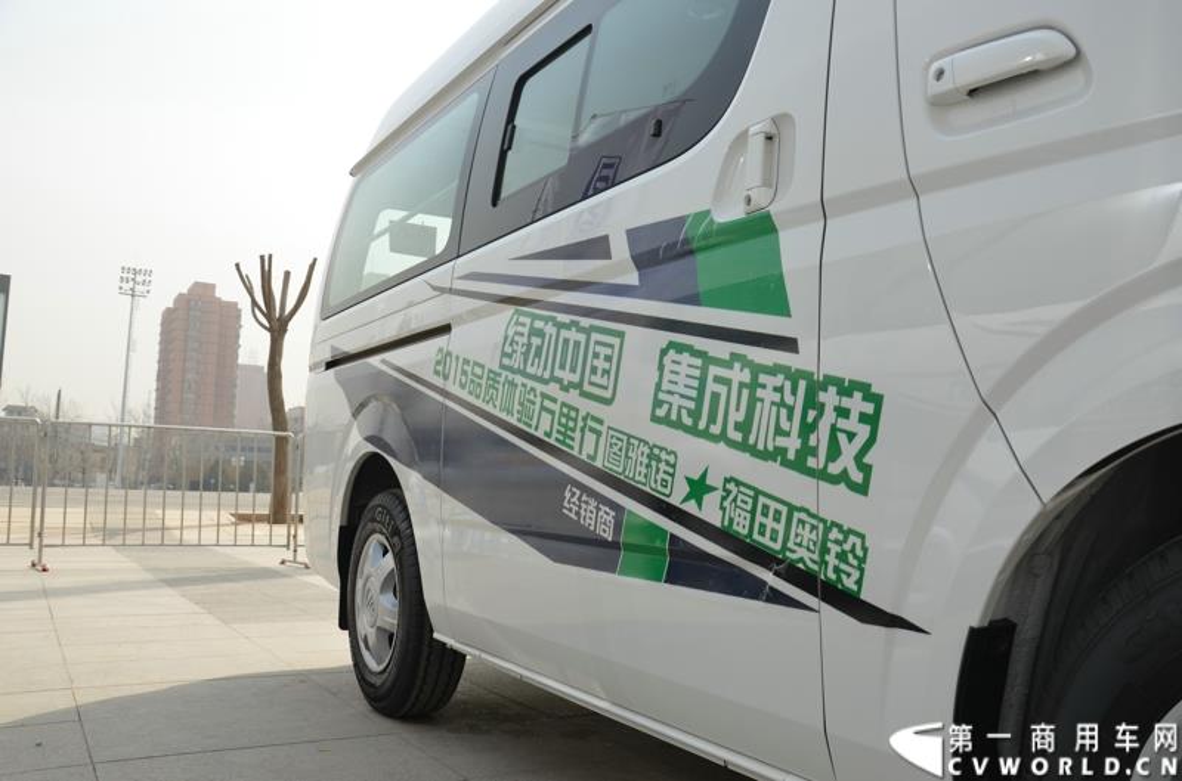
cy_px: 390
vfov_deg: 41.5
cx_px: 591
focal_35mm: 32
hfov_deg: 59.6
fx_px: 1032
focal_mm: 21
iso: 110
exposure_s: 1/250
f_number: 8
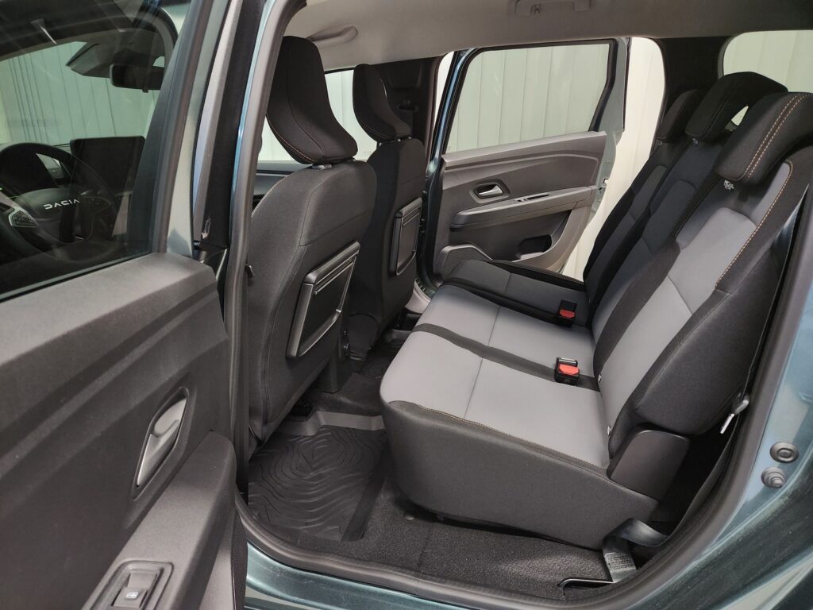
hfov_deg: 73.9
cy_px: 305
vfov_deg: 58.9
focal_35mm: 23
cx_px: 406
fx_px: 540
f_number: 1.8
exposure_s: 1/100
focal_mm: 5.4
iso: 500
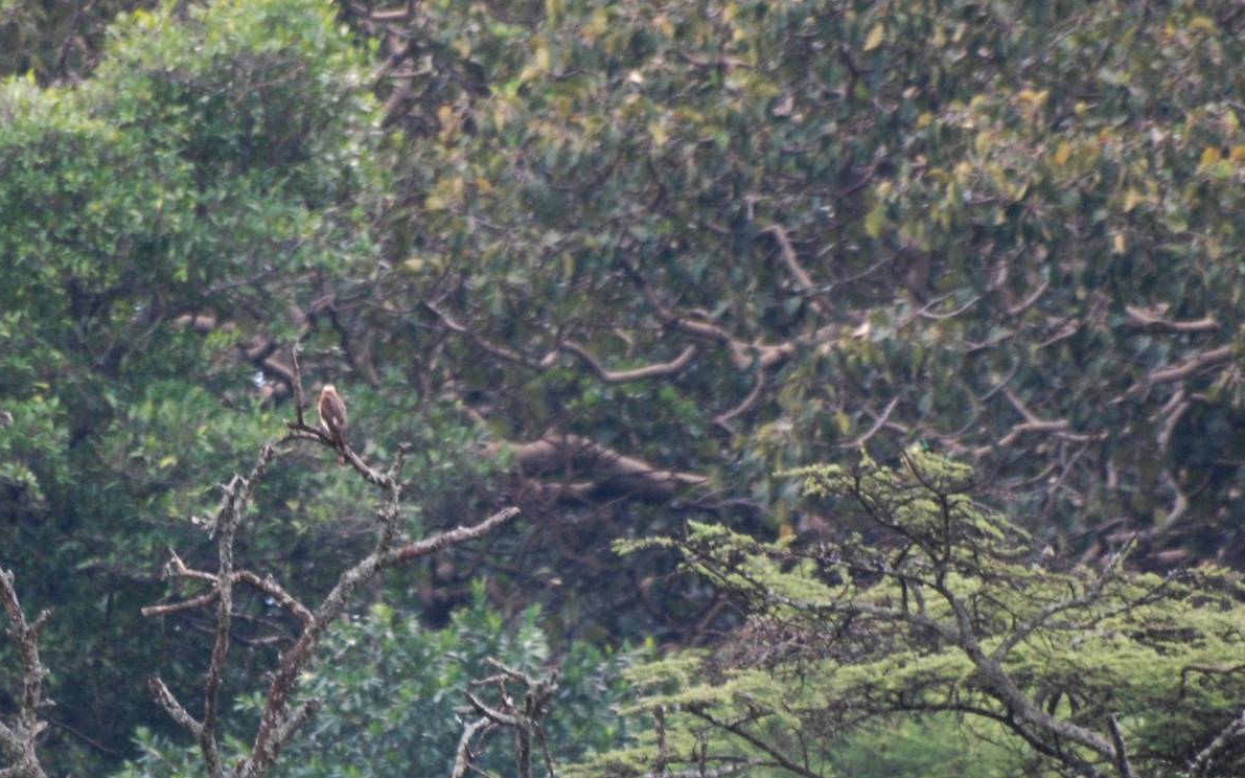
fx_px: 20932
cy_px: 542
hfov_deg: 3.4
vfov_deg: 2.1
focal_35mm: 617
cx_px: 690
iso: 400
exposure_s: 1/100
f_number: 5.6
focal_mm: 300
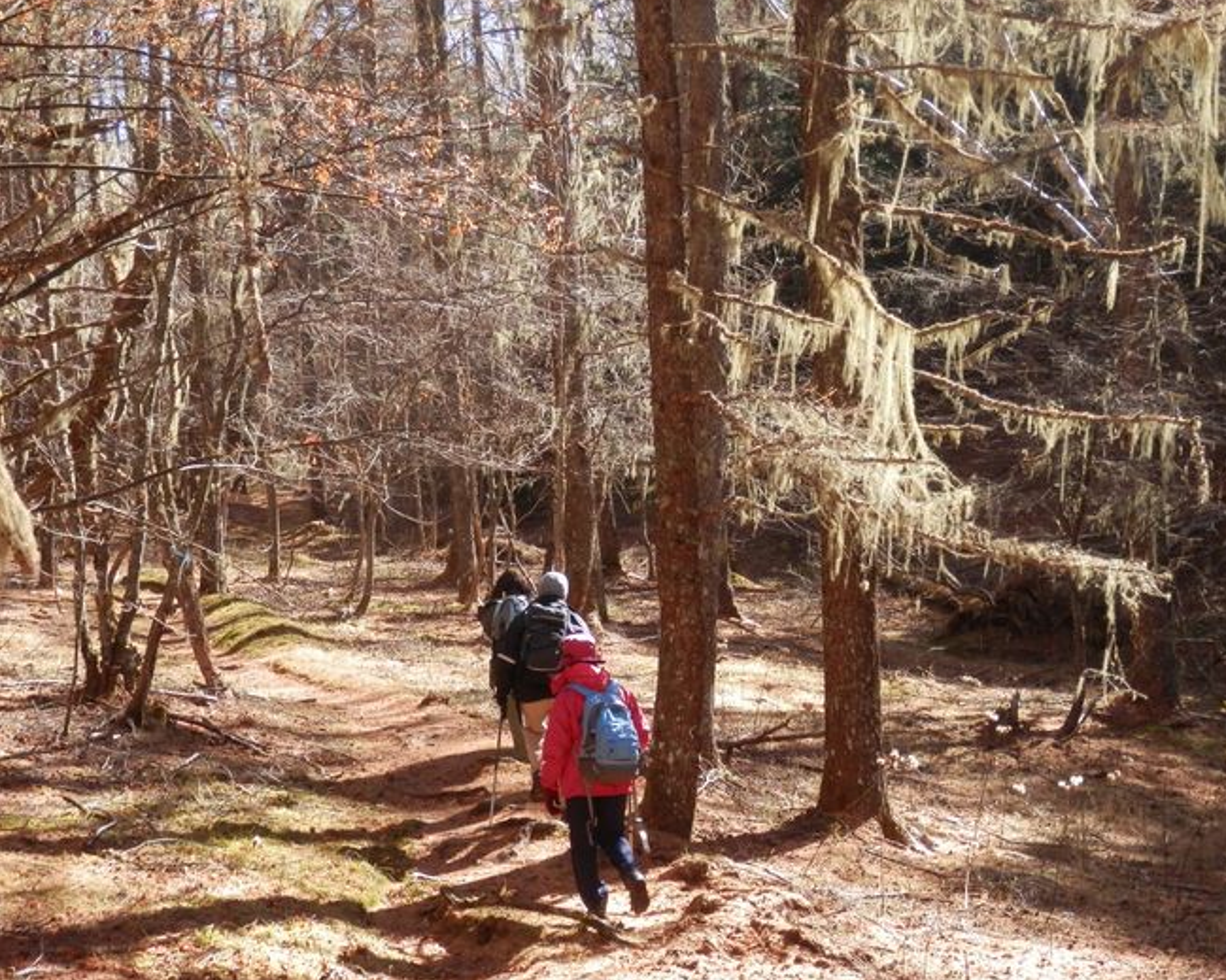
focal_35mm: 59
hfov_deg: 32.0
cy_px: 506
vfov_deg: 25.8
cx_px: 631
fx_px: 2140
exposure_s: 1/100
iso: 80
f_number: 4
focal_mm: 8.9
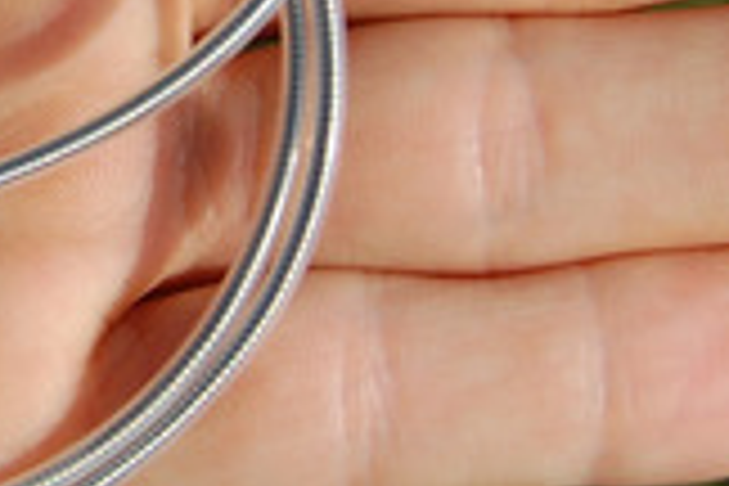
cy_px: -135
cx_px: -140
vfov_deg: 7.4
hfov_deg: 11.0
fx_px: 3725
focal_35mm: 184
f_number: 8
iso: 200
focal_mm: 31
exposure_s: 1/640
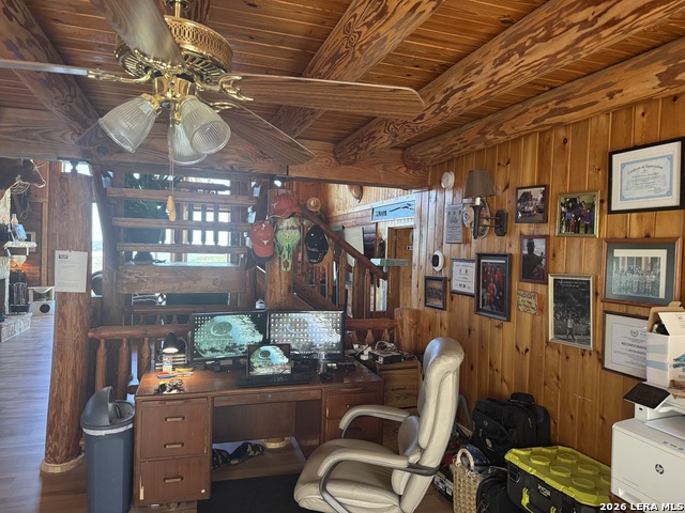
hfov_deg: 71.6
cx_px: 342
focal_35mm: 24
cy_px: 256
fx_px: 475
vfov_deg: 56.8
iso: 320
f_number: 1.78
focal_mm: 6.76
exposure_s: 1/120
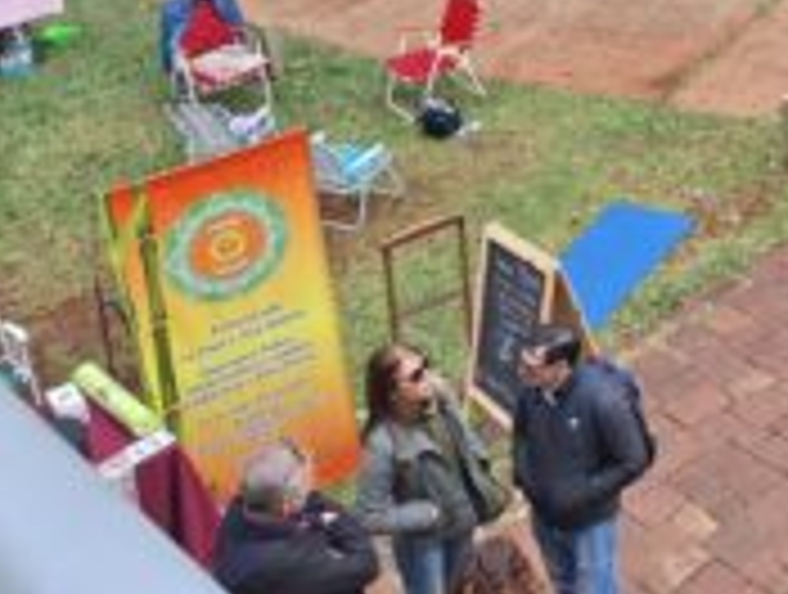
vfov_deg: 23.2
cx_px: 937
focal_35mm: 59
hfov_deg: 28.5
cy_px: -81
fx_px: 1346
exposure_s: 1/827
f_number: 1.8
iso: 40
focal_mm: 5.54
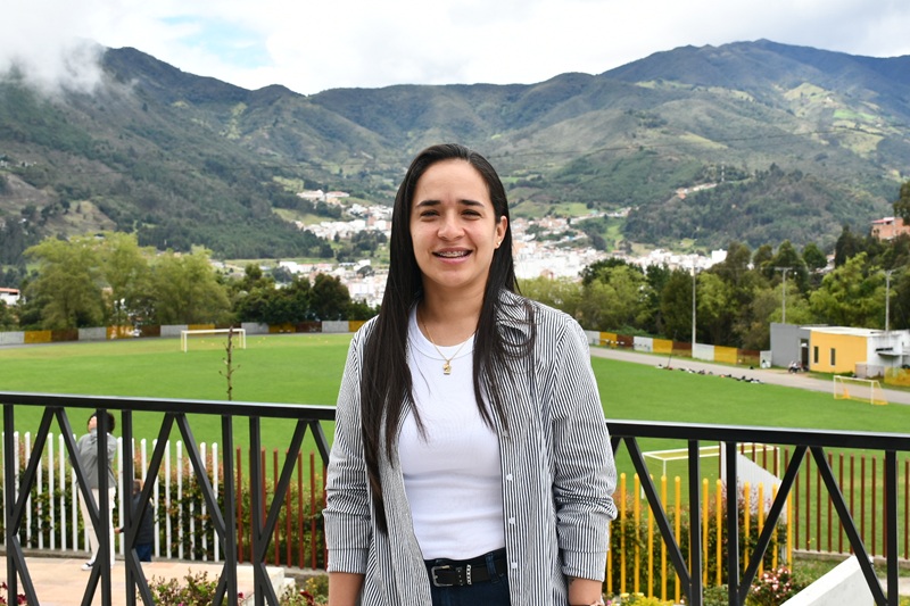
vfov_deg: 26.0
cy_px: 303
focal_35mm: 52
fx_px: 1314
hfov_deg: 38.2
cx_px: 455
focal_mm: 26
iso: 160
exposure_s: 1/250
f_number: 8
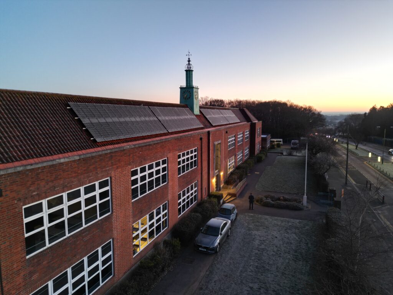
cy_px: 148
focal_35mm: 24
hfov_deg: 71.6
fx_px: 272
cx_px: 196
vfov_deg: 56.8
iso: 100
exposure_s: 1/15
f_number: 1.7
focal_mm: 6.72
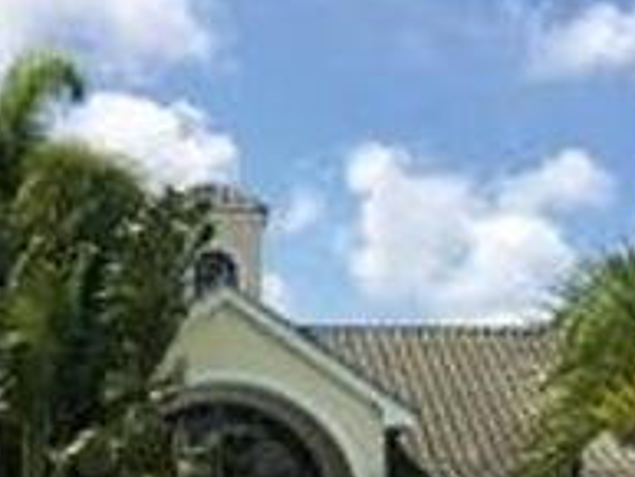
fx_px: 1377
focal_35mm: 75
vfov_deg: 18.8
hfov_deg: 26.0
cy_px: 535
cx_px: 349
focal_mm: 4.15
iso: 25
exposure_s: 1/1972
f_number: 2.2
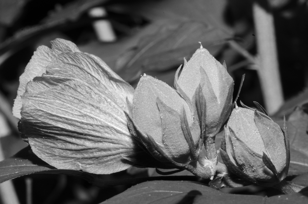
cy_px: 102
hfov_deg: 13.1
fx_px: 1345
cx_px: 154
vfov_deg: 8.7
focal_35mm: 158
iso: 100
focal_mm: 105
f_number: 36
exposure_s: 1/160
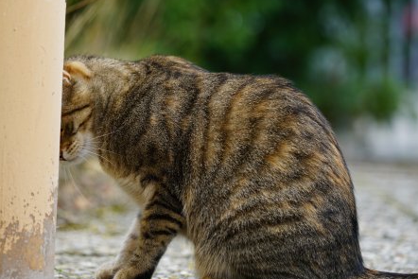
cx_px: 152
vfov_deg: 6.2
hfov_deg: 9.2
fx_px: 2590
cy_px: 175
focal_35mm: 223
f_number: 4.5
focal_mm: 161
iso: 160
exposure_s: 1/200
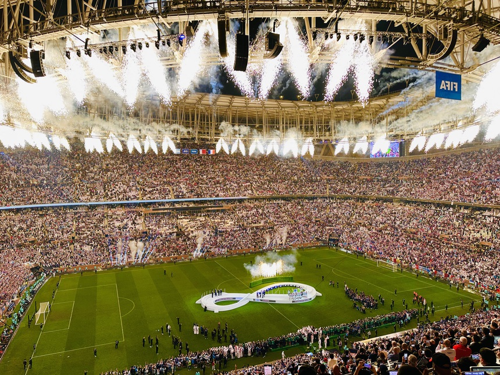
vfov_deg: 56.8
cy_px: 188
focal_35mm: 24
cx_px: 250
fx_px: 347
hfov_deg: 71.6
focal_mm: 6.86
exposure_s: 1/93
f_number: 1.78
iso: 100
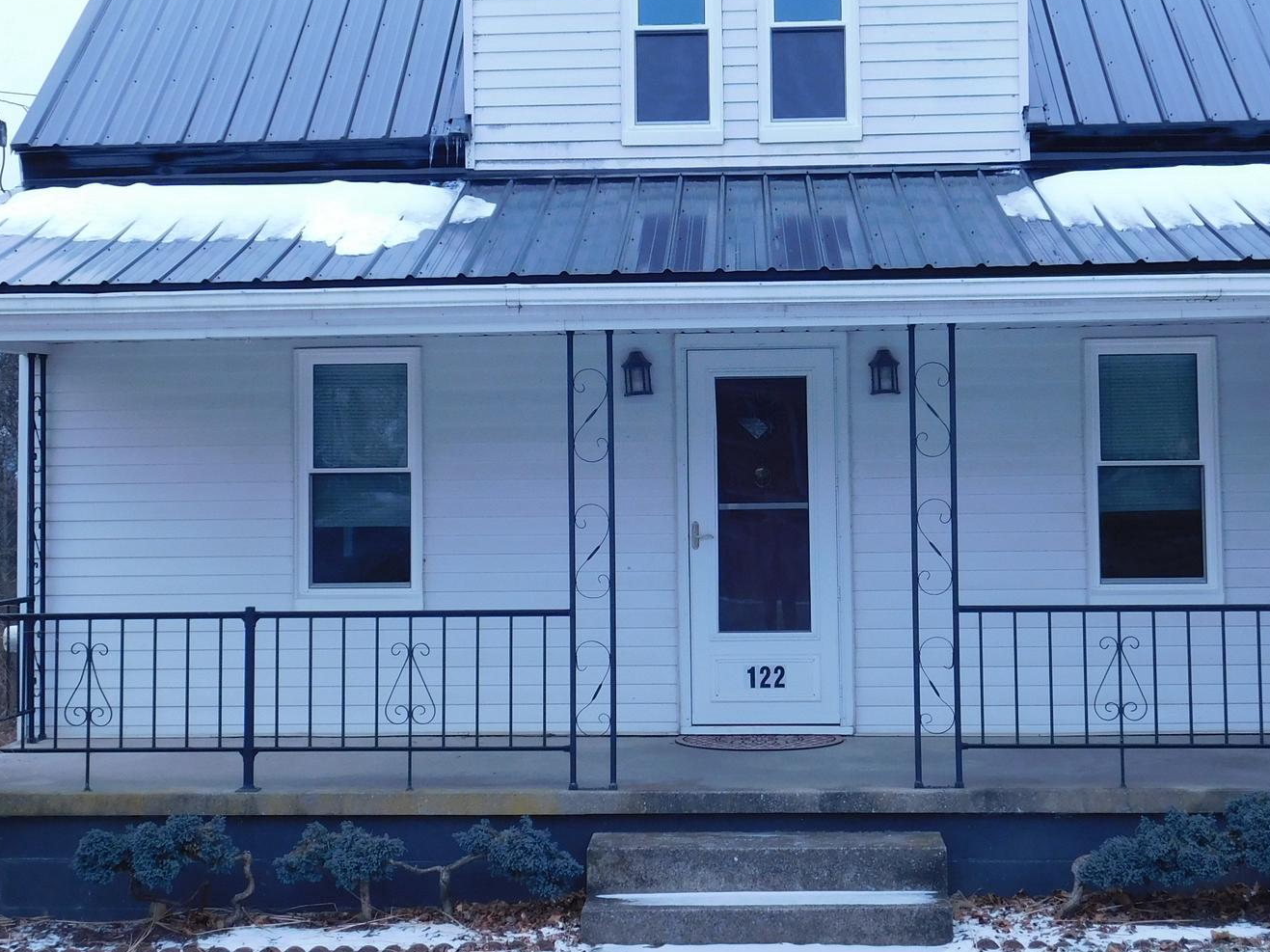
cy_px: 371
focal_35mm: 56
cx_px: 629
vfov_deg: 26.0
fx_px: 2054
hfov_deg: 34.4
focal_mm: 6.3
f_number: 3.5
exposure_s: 1/400
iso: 125
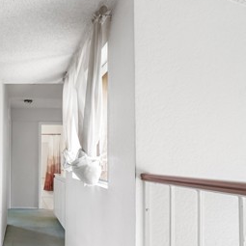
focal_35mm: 32
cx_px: 22
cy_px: 160
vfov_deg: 50.4
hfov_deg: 45.9
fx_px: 257
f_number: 7.1
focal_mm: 10
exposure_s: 1/5
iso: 320
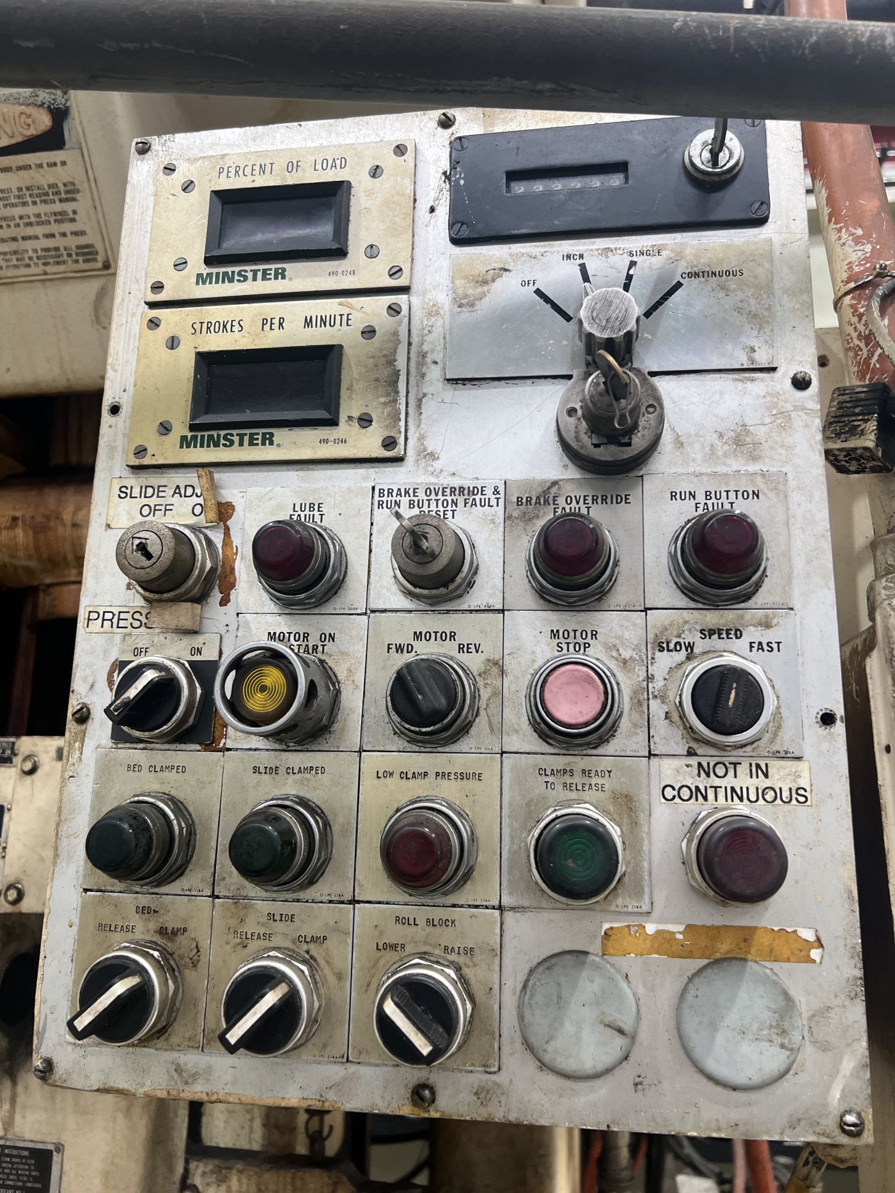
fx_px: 896
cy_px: 596
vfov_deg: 67.3
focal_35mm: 26
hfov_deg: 53.1
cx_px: 448
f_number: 1.5
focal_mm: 5.7
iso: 125
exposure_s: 1/120
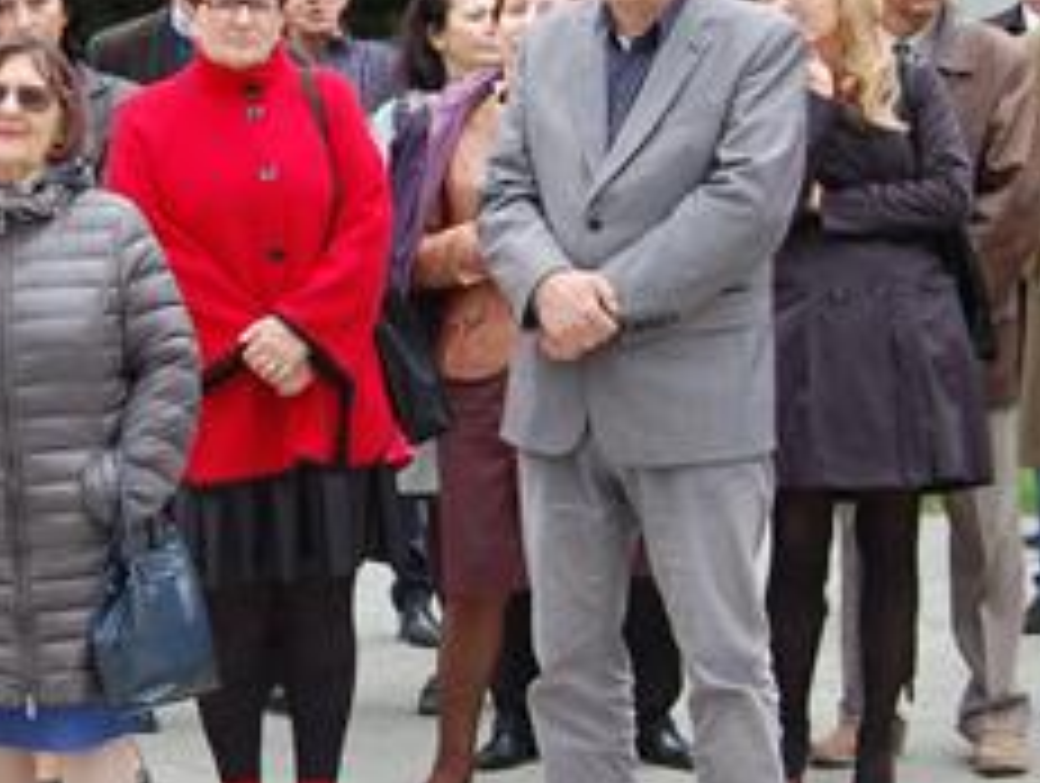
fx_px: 3671
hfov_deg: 16.0
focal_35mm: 122
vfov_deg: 12.2
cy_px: 218
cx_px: 131
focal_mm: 28
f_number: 6.3
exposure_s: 1/160
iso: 200
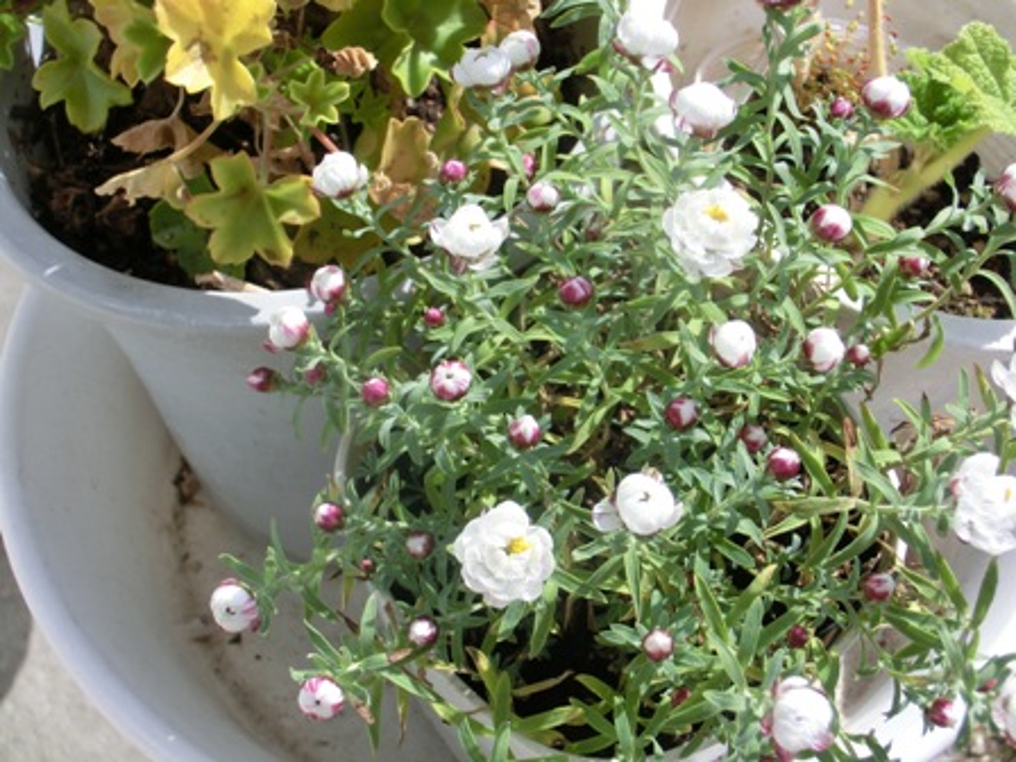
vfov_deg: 23.3
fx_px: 1849
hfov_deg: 30.7
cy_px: 381
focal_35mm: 63
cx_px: 508
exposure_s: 1/500
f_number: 4.6
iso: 100
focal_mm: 11.1
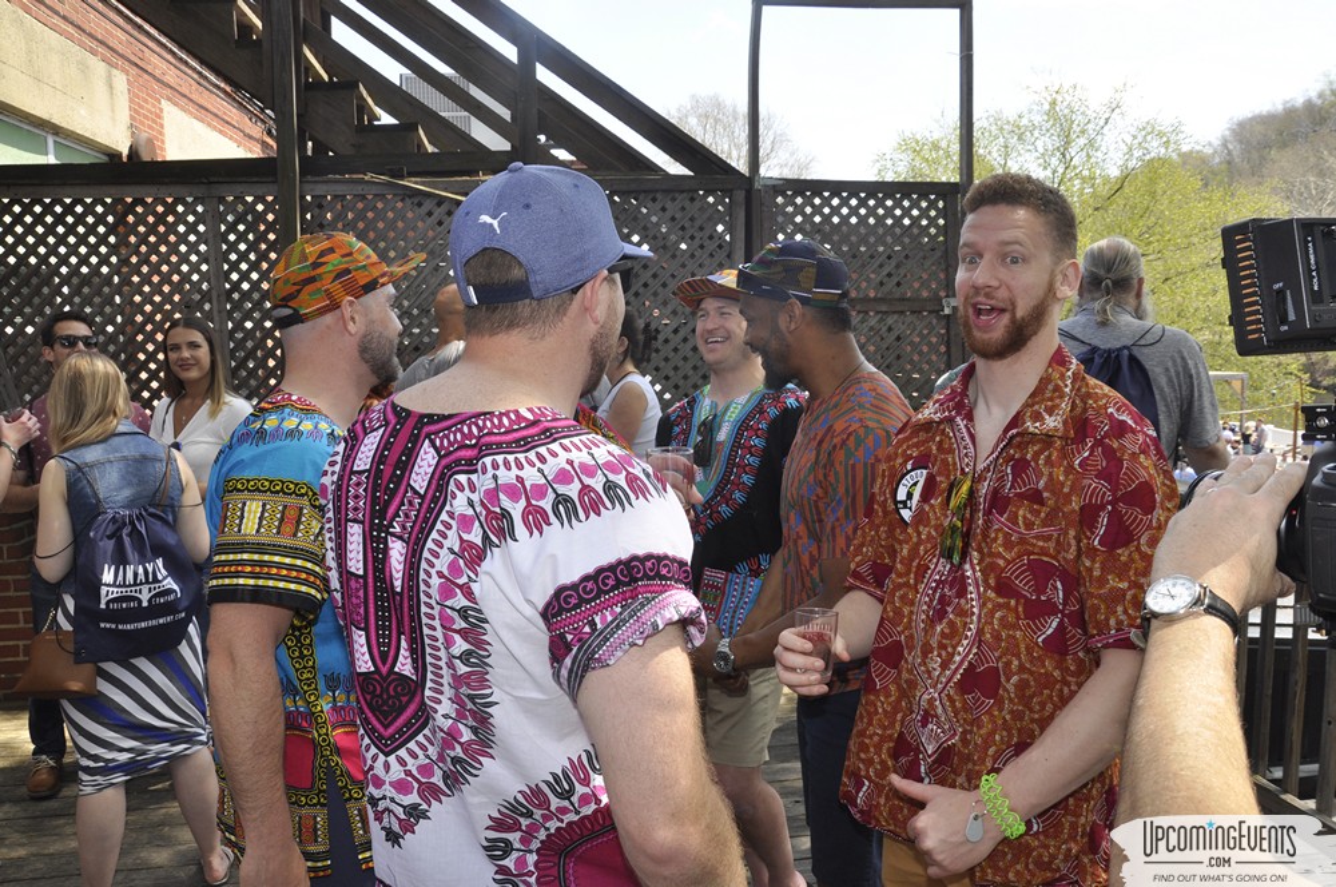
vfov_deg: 47.8
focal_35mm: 27
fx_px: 1001
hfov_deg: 67.4
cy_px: 444
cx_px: 668
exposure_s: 1/200
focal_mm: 18
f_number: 11
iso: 400
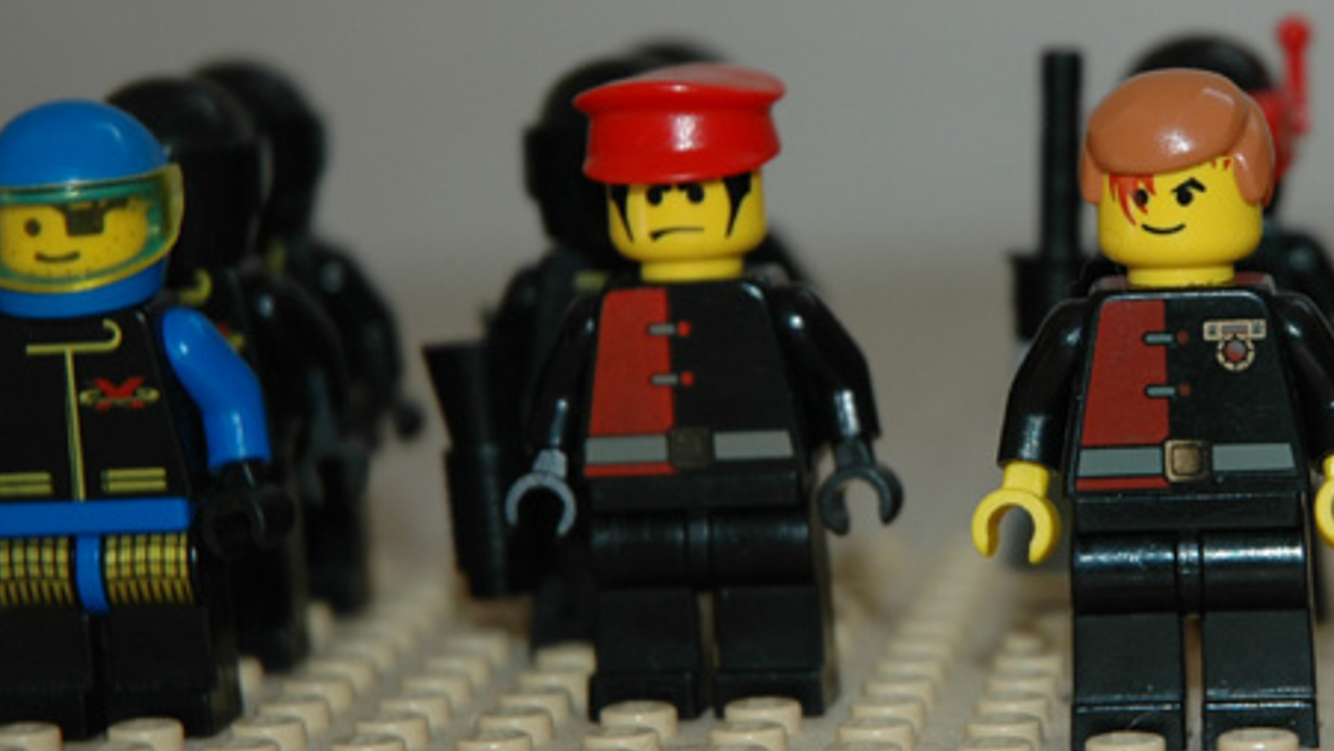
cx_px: 1165
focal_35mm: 193
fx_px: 6829
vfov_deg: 6.3
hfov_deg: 11.1
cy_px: 299
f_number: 4.5
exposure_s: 1/60
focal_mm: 70
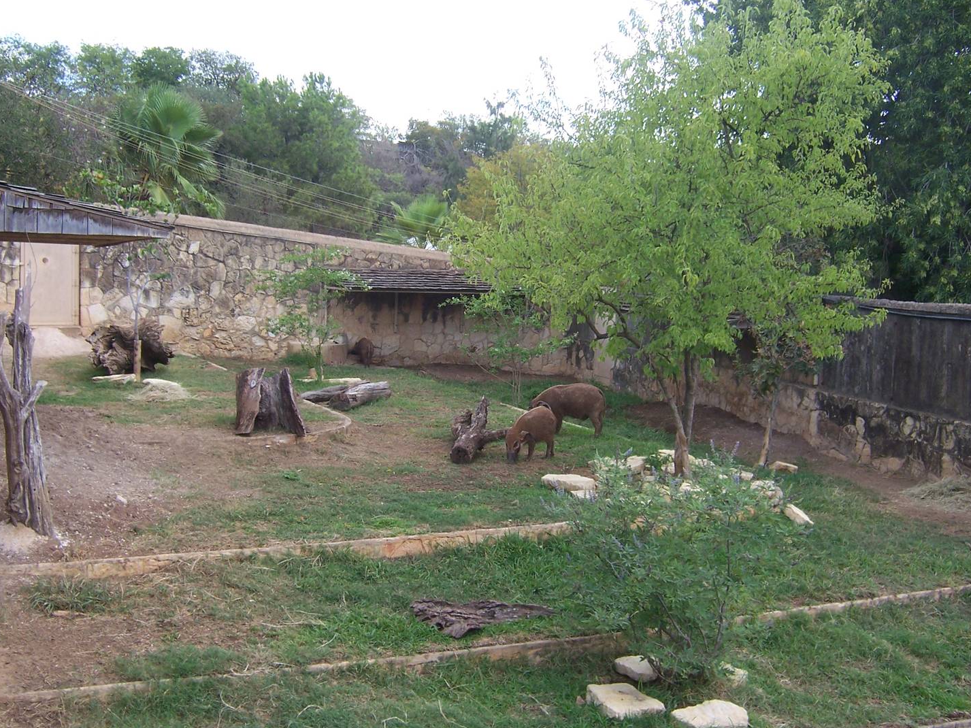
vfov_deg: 38.6
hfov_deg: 50.0
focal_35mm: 37
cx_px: 431
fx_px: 1038
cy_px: 342
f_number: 3.4
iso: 80
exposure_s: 1/250
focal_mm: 5.5
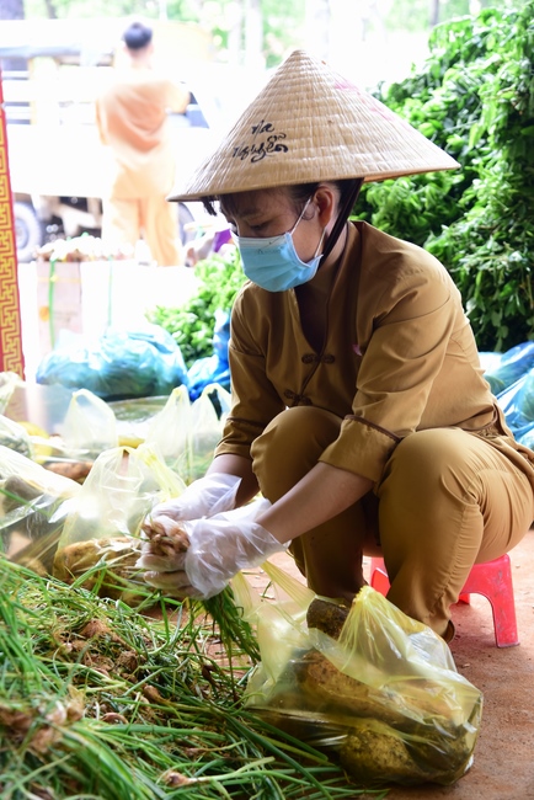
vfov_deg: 30.9
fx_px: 1445
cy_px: 400
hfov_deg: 20.9
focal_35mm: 65
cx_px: 267
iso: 640
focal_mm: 65
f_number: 5
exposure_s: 1/50
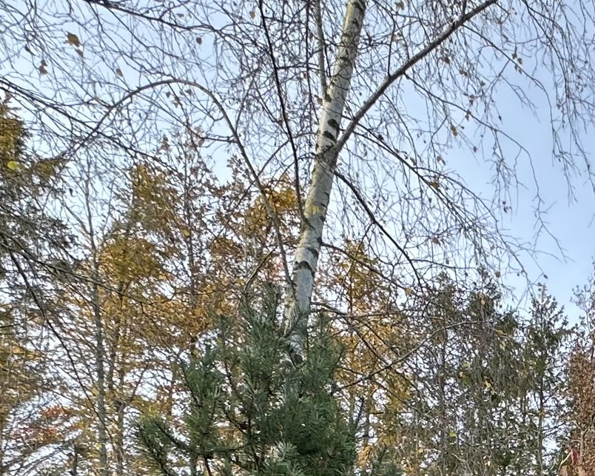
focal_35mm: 51
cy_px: 765
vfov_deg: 22.6
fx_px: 898
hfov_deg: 30.5
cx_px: 730
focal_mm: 2.22
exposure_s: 1/99
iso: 50
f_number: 2.2
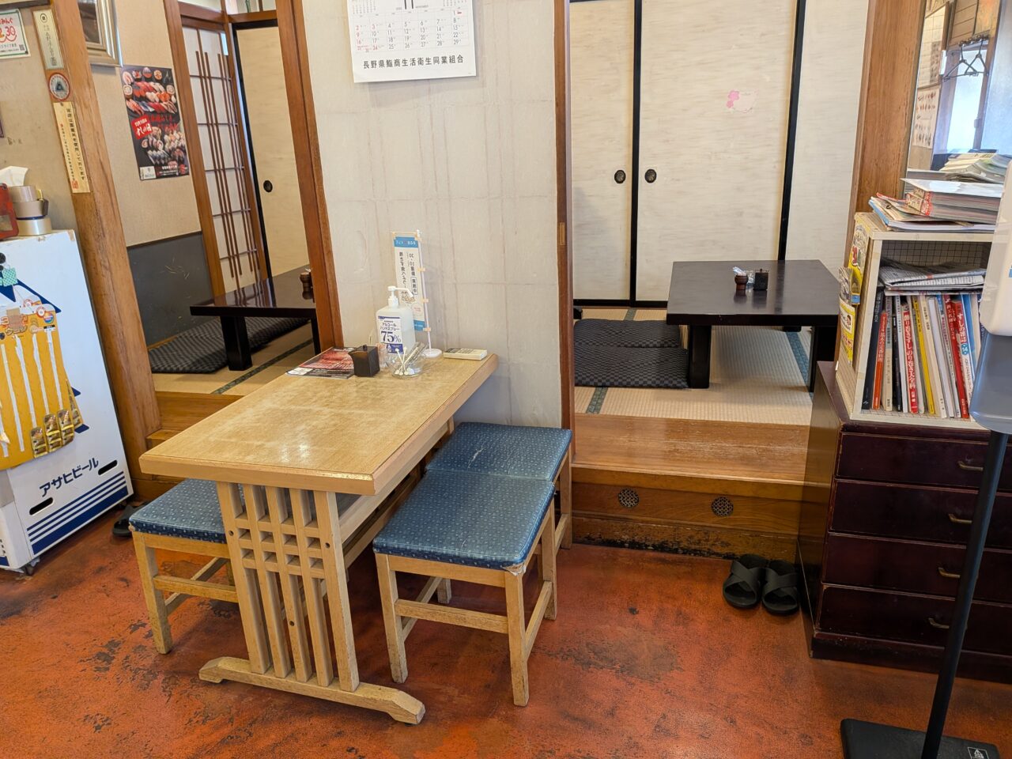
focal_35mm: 24
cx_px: 506
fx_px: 702
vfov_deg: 56.8
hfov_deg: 71.6
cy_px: 380
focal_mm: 4.53
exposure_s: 1/25
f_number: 1.7
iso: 192
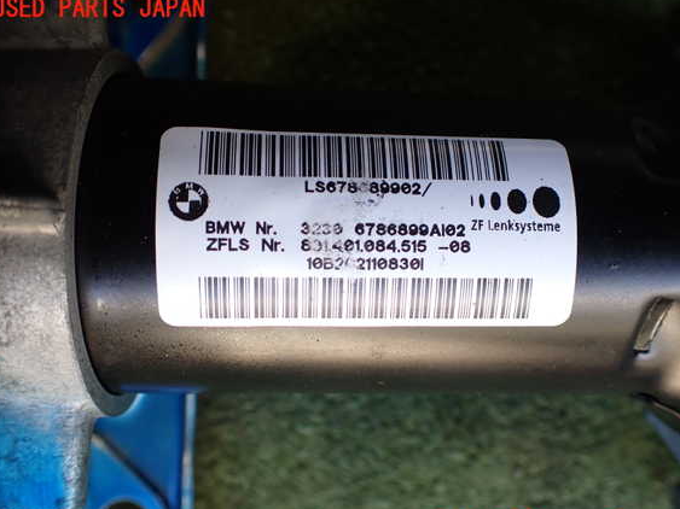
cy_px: 265
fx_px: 628
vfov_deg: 44.1
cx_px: 348
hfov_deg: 56.8
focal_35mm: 32
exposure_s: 1/125
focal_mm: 5.4
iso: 200
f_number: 2.3
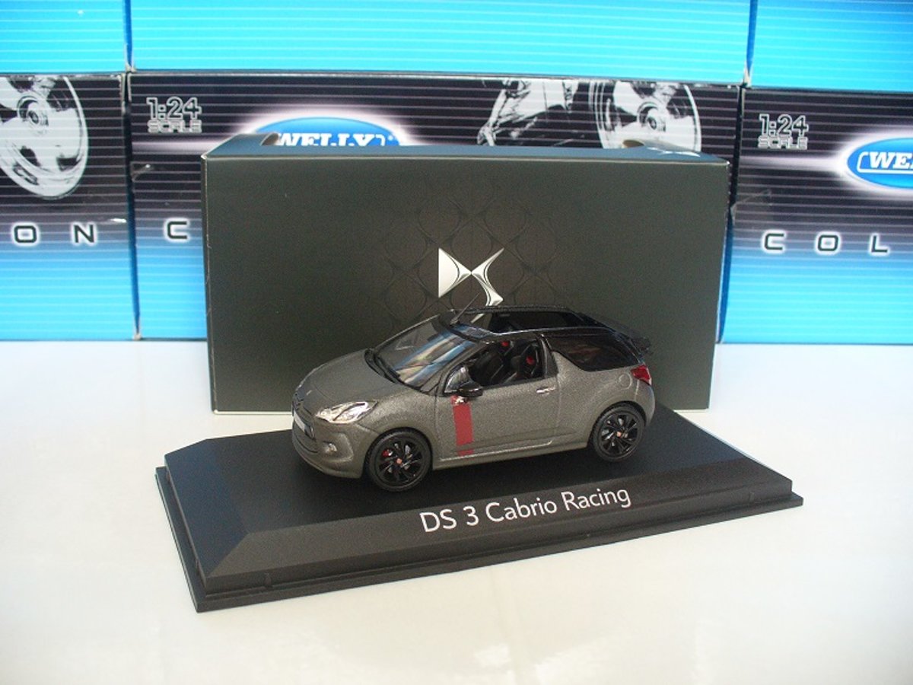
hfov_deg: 50.1
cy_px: 342
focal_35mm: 37
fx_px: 976
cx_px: 456
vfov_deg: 38.7
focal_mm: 6.1
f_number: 2.8
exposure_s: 1/25
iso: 200
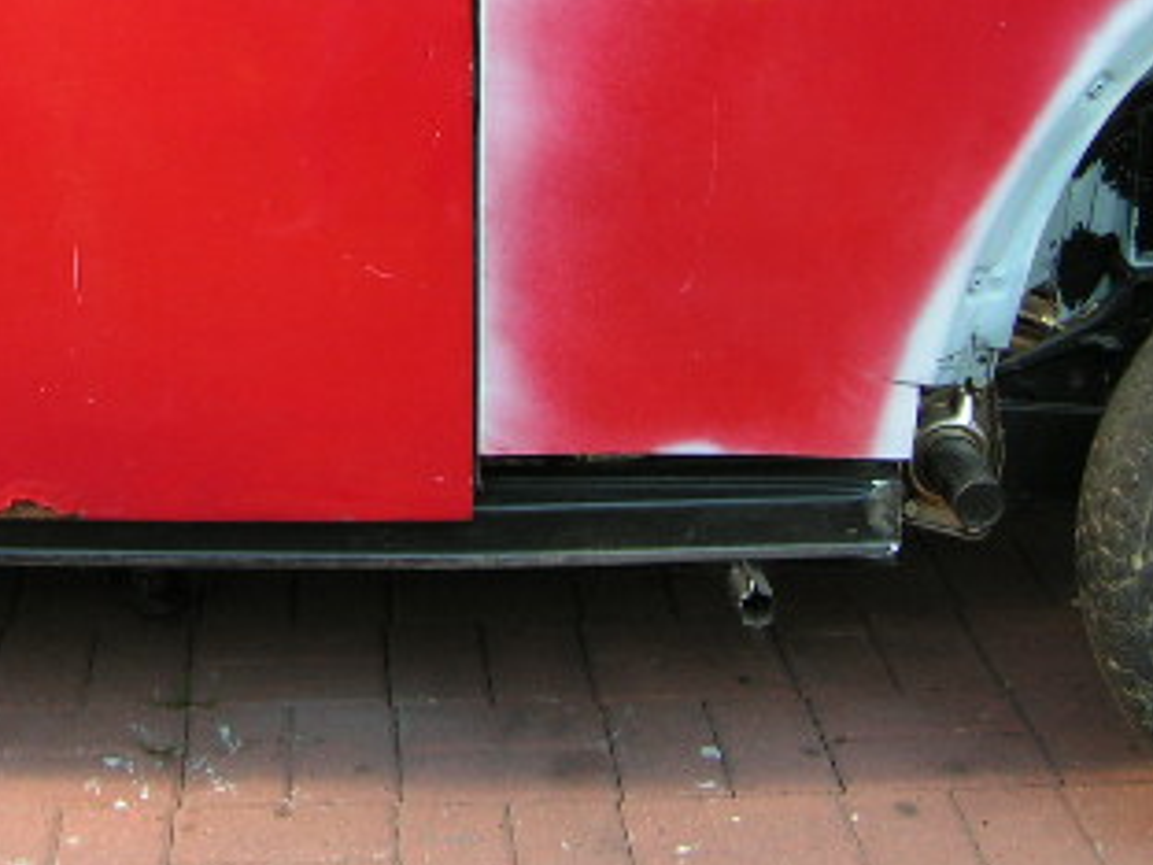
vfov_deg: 18.5
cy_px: 22
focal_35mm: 78
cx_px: 325
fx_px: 2598
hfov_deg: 24.8
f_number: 3.2
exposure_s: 1/60
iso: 50
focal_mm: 6.3
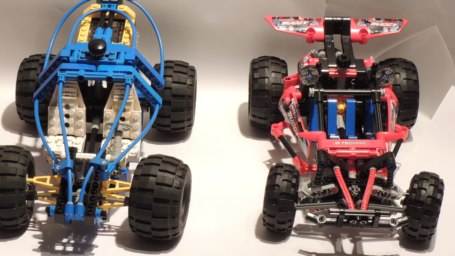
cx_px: 103
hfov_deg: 22.4
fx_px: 1134
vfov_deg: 12.8
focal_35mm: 94
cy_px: 75
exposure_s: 1/2.5
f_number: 6.4
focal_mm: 8.9
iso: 100
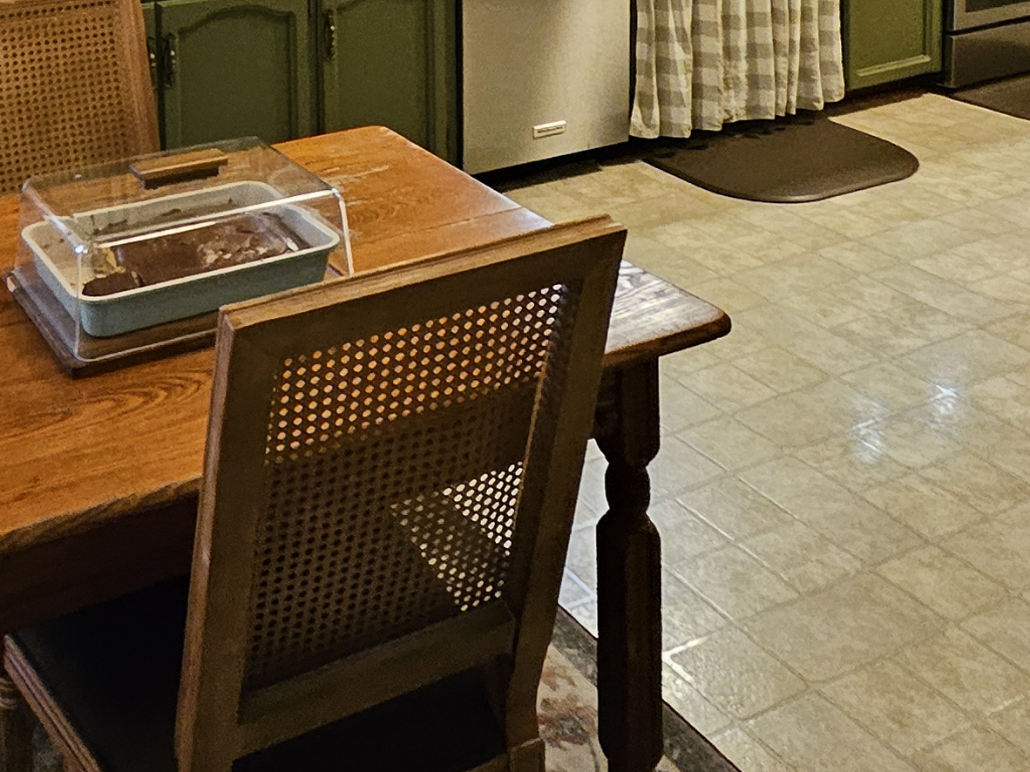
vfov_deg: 27.7
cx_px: 228
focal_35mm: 44
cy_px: -212
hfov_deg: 41.4
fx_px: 1309
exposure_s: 1/40
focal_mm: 1.74
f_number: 2.2
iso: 320
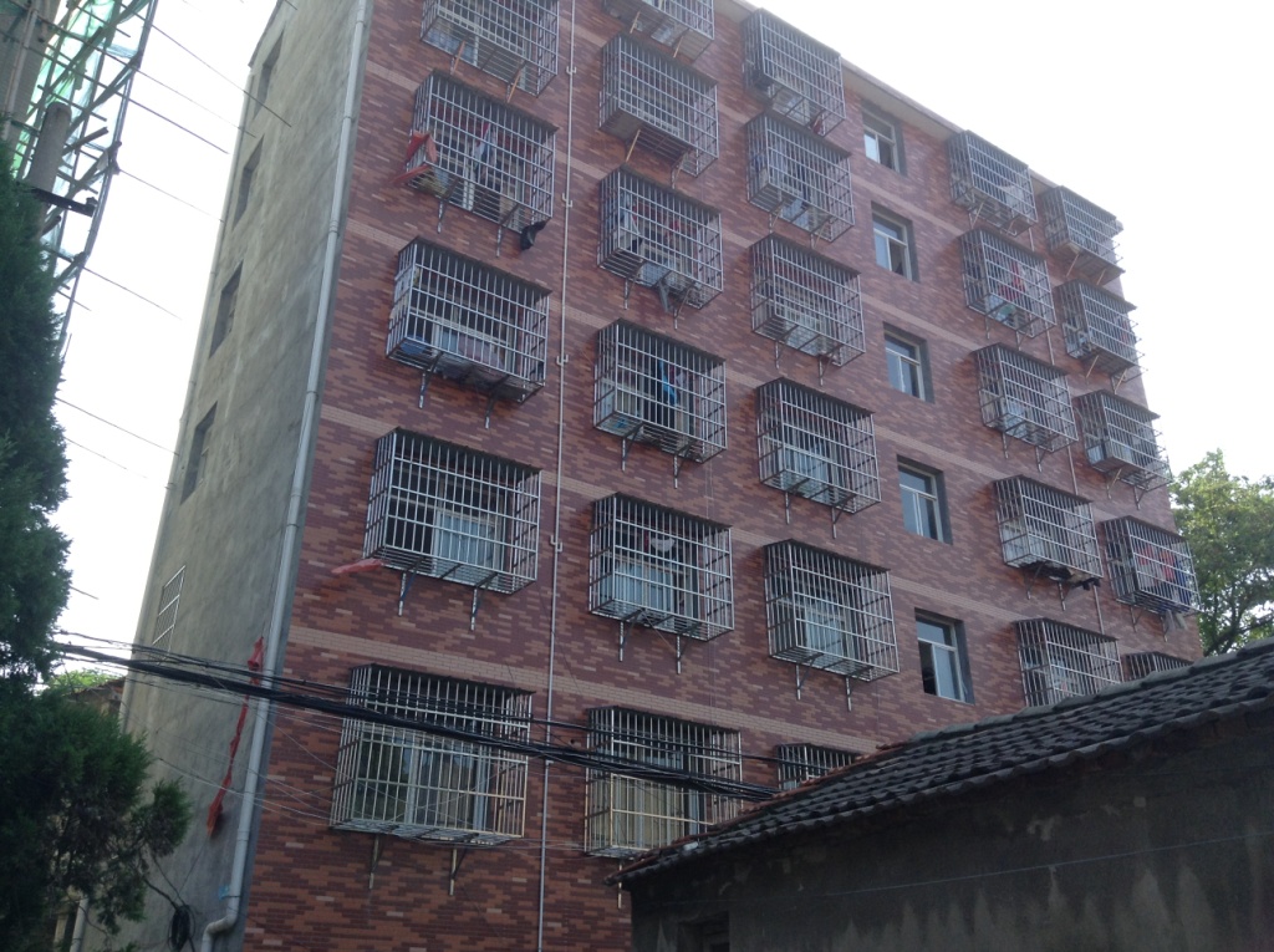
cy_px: 476
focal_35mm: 33
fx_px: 1213
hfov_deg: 55.4
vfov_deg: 42.8
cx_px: 637
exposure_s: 1/353
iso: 32
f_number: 2.4
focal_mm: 3.3
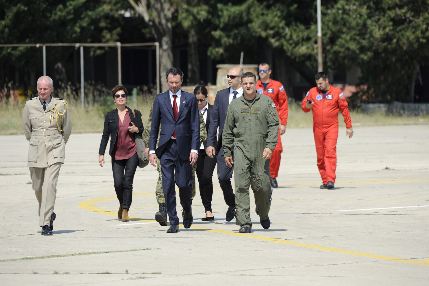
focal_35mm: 500
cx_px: 214
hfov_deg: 4.1
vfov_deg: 2.7
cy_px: 143
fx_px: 5955
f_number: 9
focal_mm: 500
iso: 320
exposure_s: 1/500
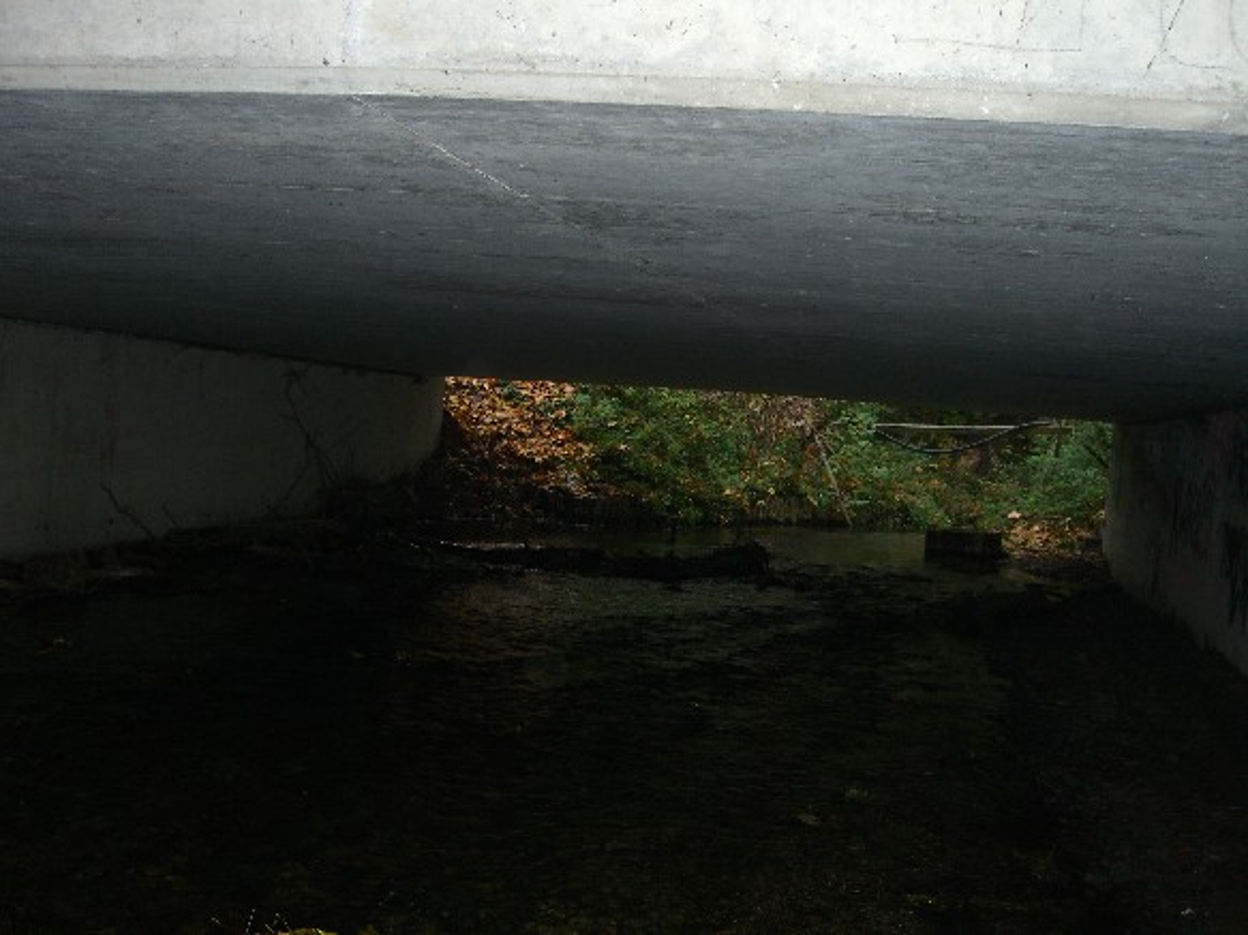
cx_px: 624
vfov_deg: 37.7
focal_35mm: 38
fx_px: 1370
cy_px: 468
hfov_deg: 49.0
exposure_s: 1/60
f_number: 2.8
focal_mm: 7.9
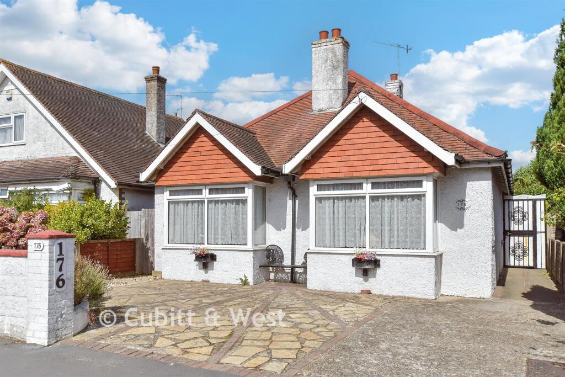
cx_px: 282
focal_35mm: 30
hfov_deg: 61.9
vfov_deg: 43.6
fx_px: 471
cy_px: 188
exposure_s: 1/2500
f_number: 8
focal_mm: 20
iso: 500
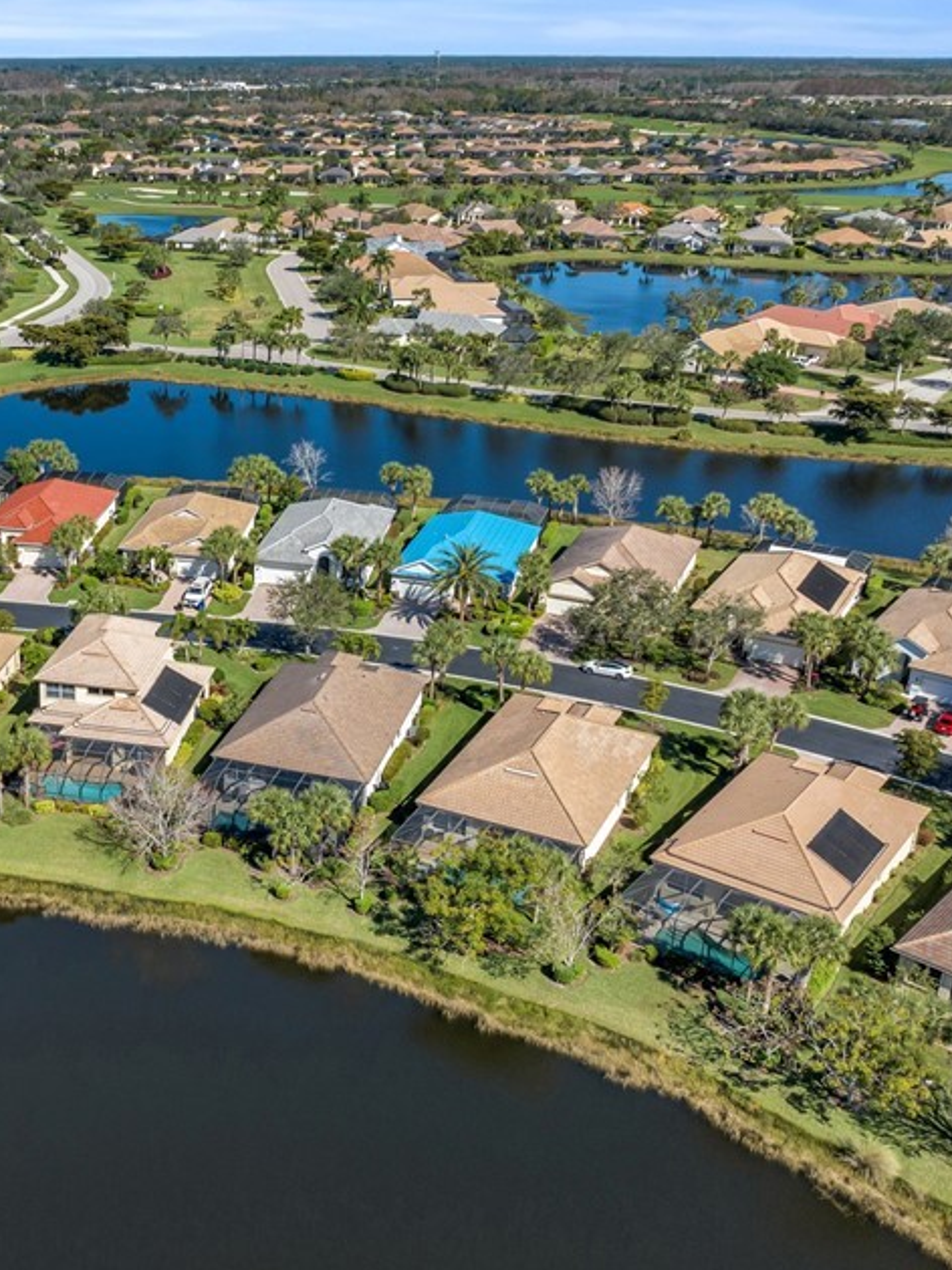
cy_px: 625
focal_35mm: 39
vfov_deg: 47.9
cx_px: 121
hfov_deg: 35.0
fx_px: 1431
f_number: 4
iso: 100
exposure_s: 1/1000
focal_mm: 12.29
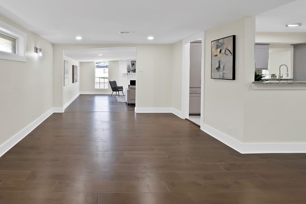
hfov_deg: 84.0
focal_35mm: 19
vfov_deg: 63.6
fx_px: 161
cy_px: 75
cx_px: 103
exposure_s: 1/5
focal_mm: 12
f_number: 9
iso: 640
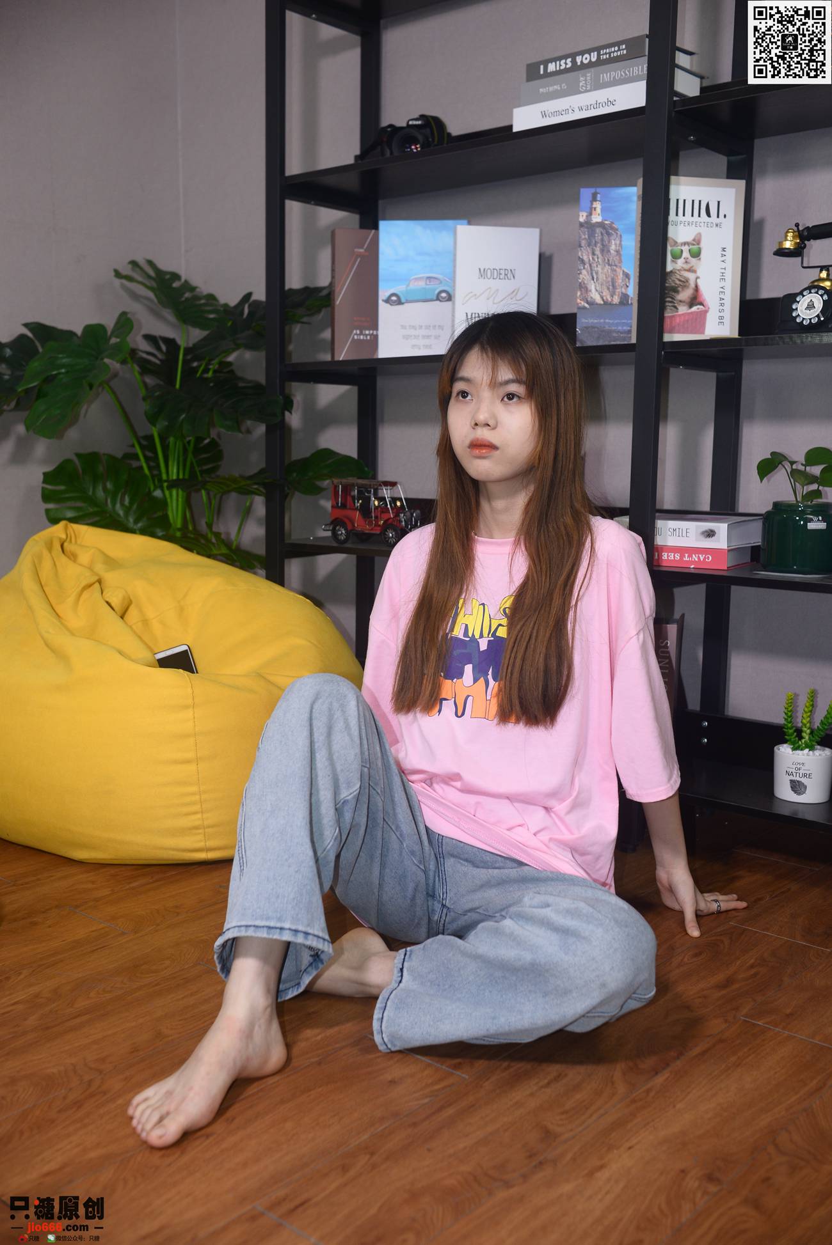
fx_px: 1212
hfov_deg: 37.9
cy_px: 622
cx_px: 416
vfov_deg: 54.4
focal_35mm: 35
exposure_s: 1/125
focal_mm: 35
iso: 500
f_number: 5
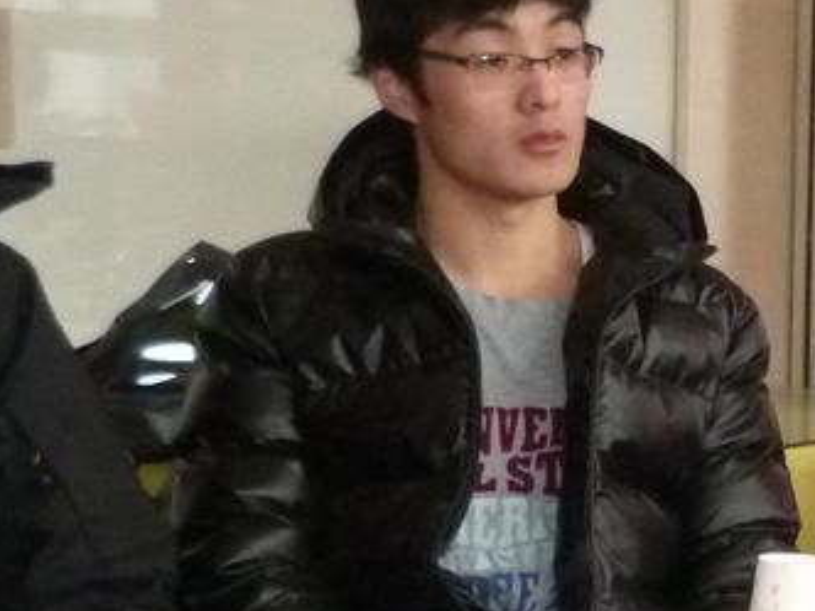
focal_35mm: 108
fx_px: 2543
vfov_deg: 13.5
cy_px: 643
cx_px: 1291
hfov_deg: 16.3
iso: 400
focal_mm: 5
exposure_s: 1/60
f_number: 3.1
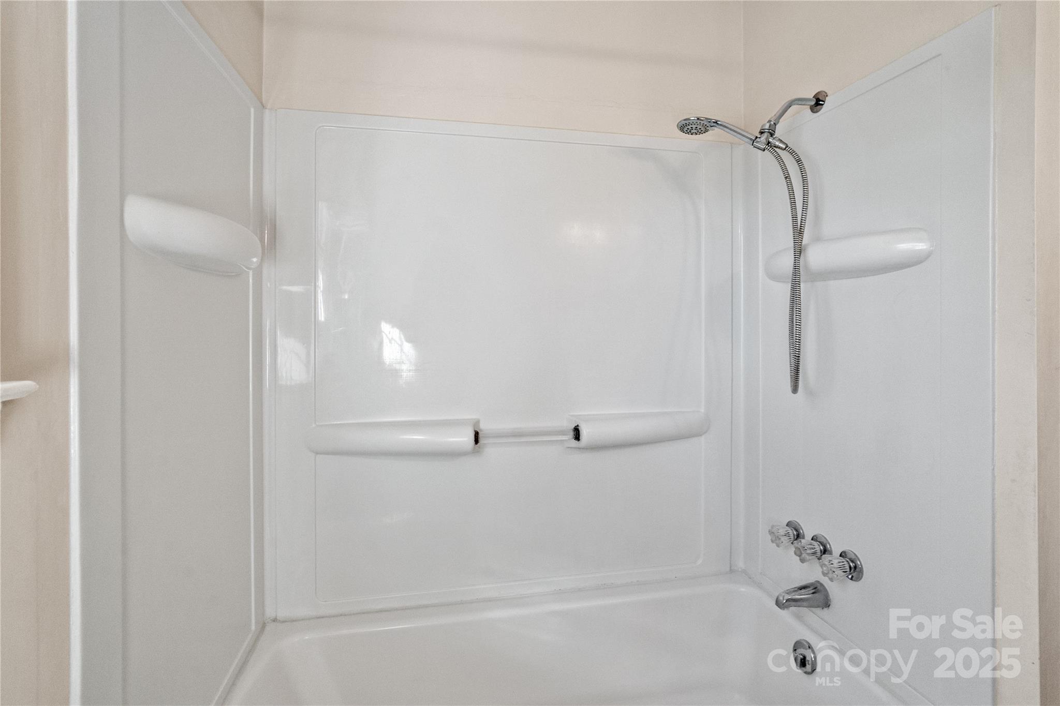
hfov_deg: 96.7
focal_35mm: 16
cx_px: 530
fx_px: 471
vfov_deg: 73.7
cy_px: 353
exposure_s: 1/25
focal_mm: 16
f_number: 7.1
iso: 3200
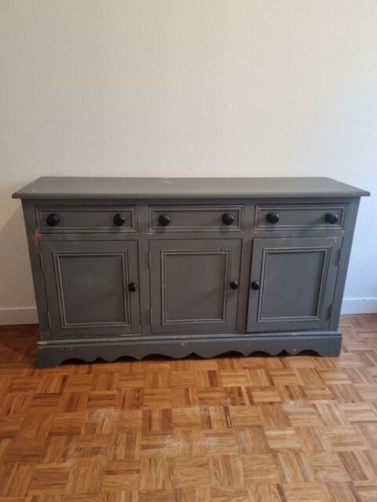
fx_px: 378
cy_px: 251
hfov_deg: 53.1
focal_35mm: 26
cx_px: 188
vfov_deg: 67.3
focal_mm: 5.4
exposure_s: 1/50
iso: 500
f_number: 1.8
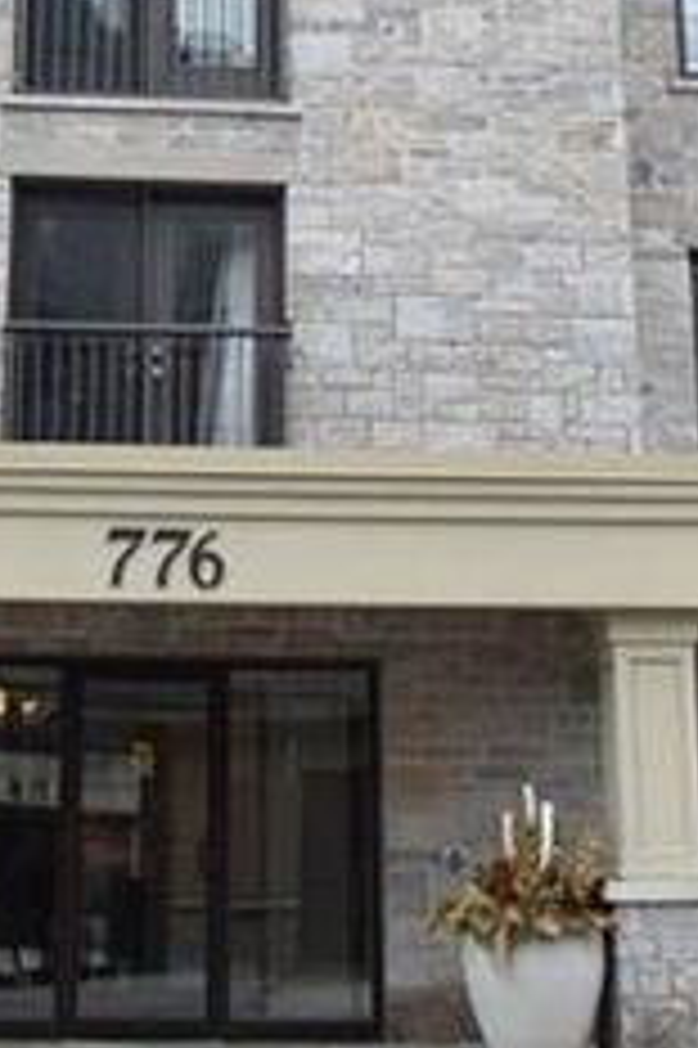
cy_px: -283
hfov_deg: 15.6
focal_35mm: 87
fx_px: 2534
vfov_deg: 21.4
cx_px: 203
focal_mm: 18
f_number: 9
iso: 800
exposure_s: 1/160
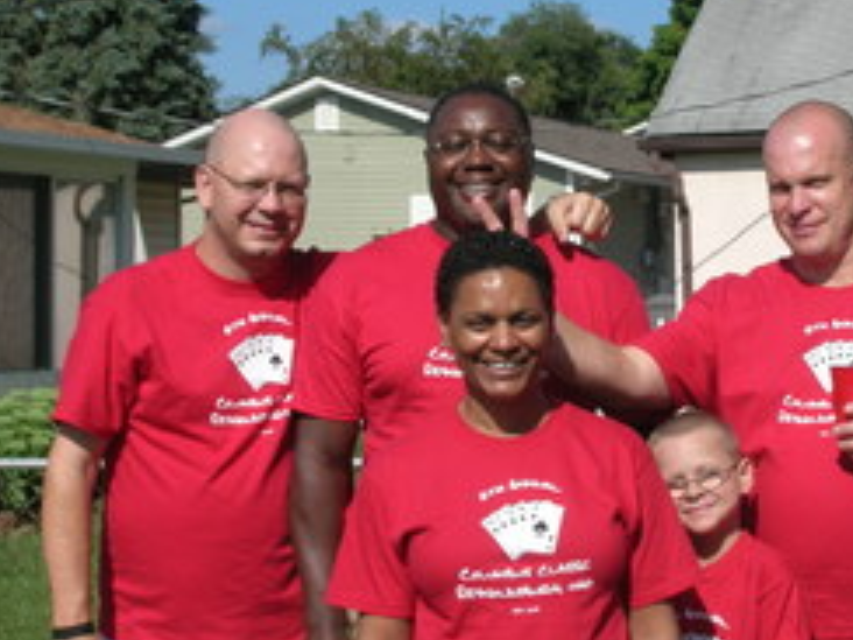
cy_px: 208
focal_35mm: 93
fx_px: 2292
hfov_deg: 20.9
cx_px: 662
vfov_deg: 15.9
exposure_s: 1/484
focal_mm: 9.7
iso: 71
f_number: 5.9
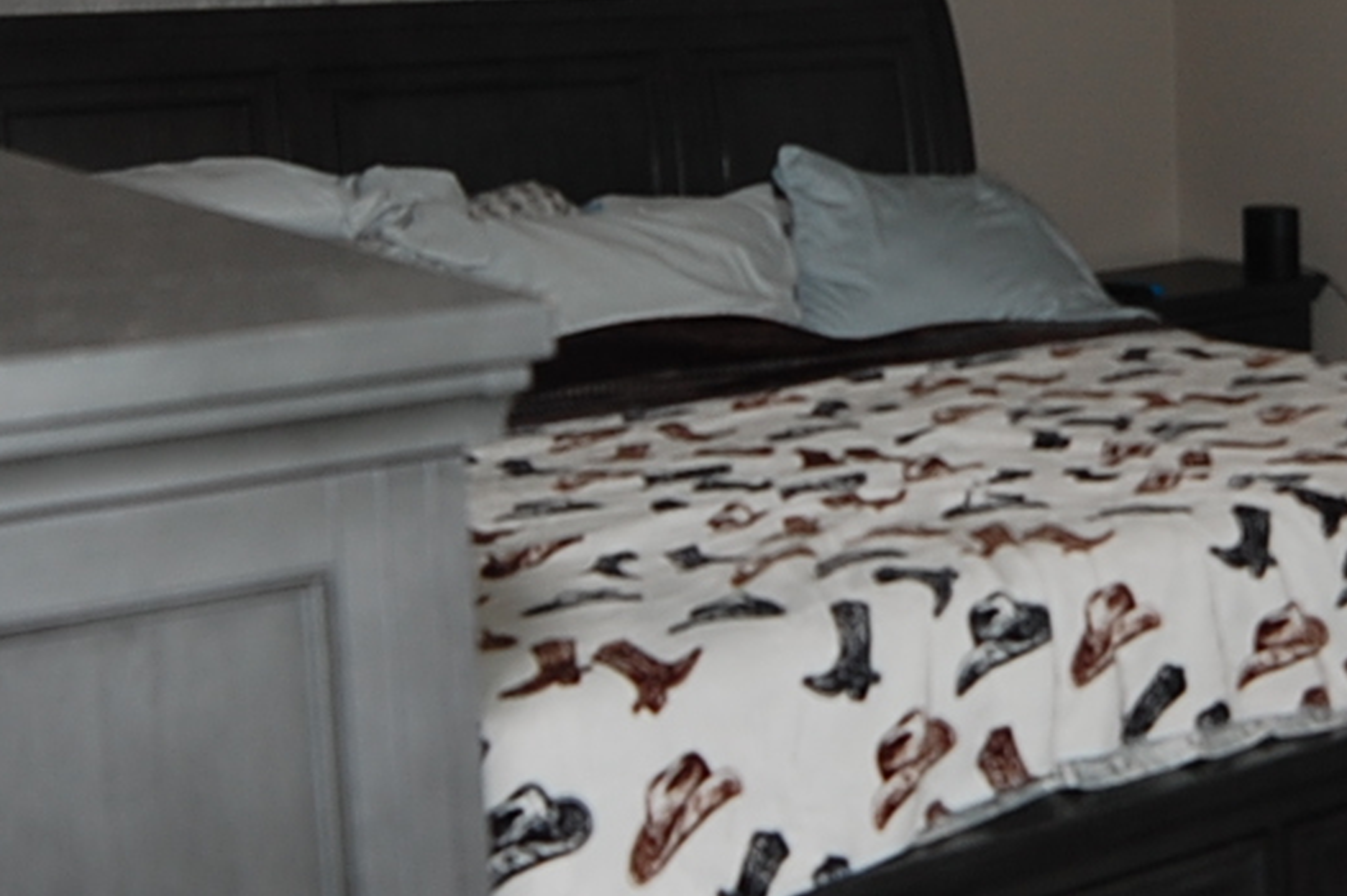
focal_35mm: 60
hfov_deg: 31.7
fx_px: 2244
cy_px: 189
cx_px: 1232
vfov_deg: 22.3
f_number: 4
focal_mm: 14
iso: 200
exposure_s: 1/100
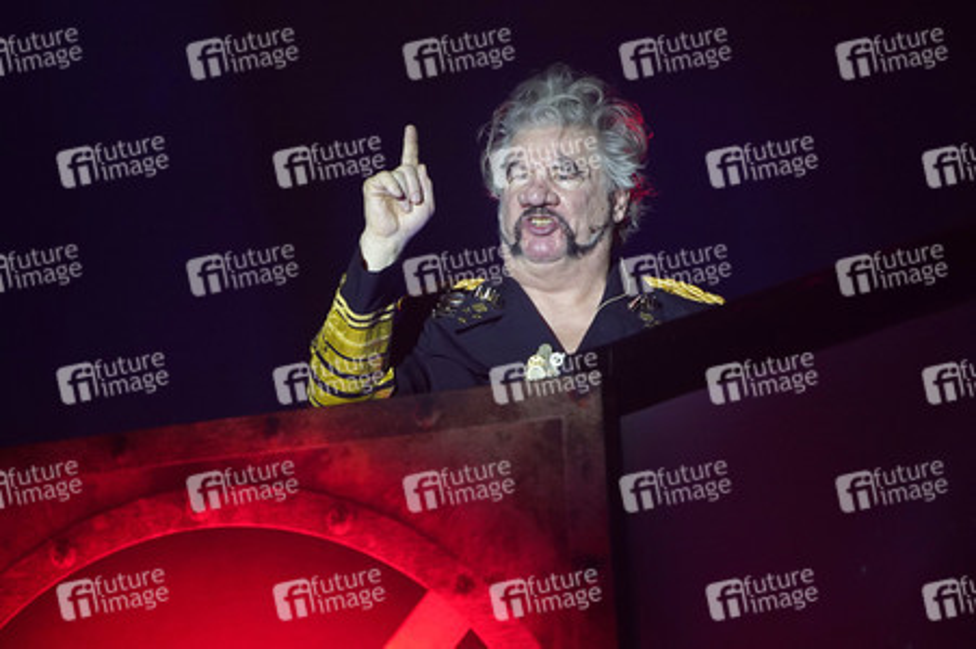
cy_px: 324
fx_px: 16254
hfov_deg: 3.4
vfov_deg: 2.3
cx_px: 488
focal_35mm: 600
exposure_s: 1/60
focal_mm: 600
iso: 3200
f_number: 6.3
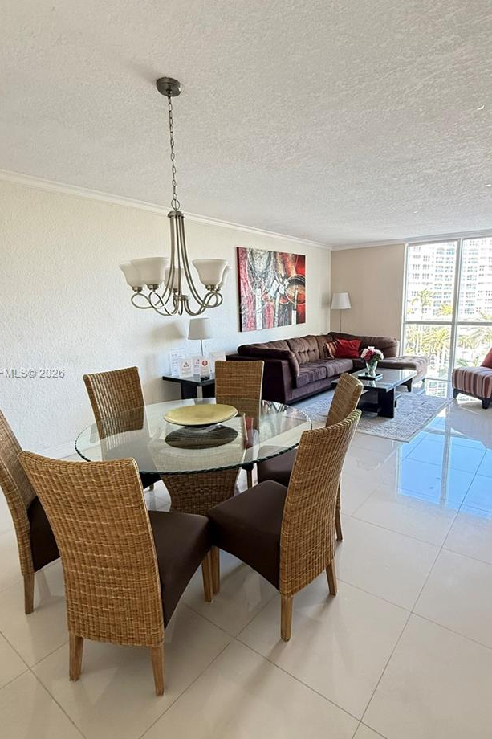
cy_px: 374
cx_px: 276
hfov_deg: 64.3
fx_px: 390
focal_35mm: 19
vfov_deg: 86.9
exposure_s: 1/99
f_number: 2.2
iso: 320
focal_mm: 2.22
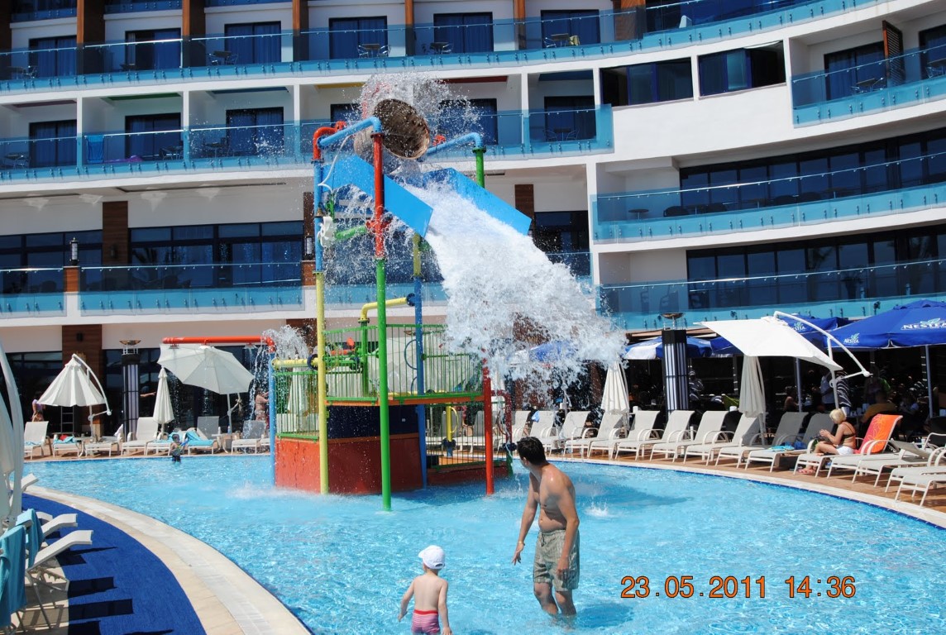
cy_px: 318
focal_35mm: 36
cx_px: 473
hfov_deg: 53.0
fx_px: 948
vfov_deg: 37.0
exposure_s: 1/320
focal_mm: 24
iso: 100
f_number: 9
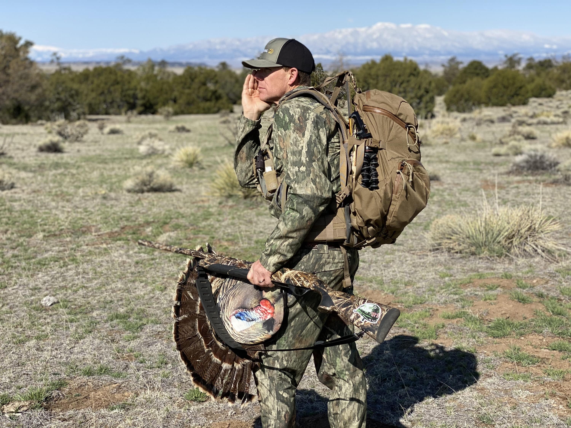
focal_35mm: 52
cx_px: 286
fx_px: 858
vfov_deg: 28.0
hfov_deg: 36.8
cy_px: 214
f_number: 2
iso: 20
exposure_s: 1/2283
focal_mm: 6
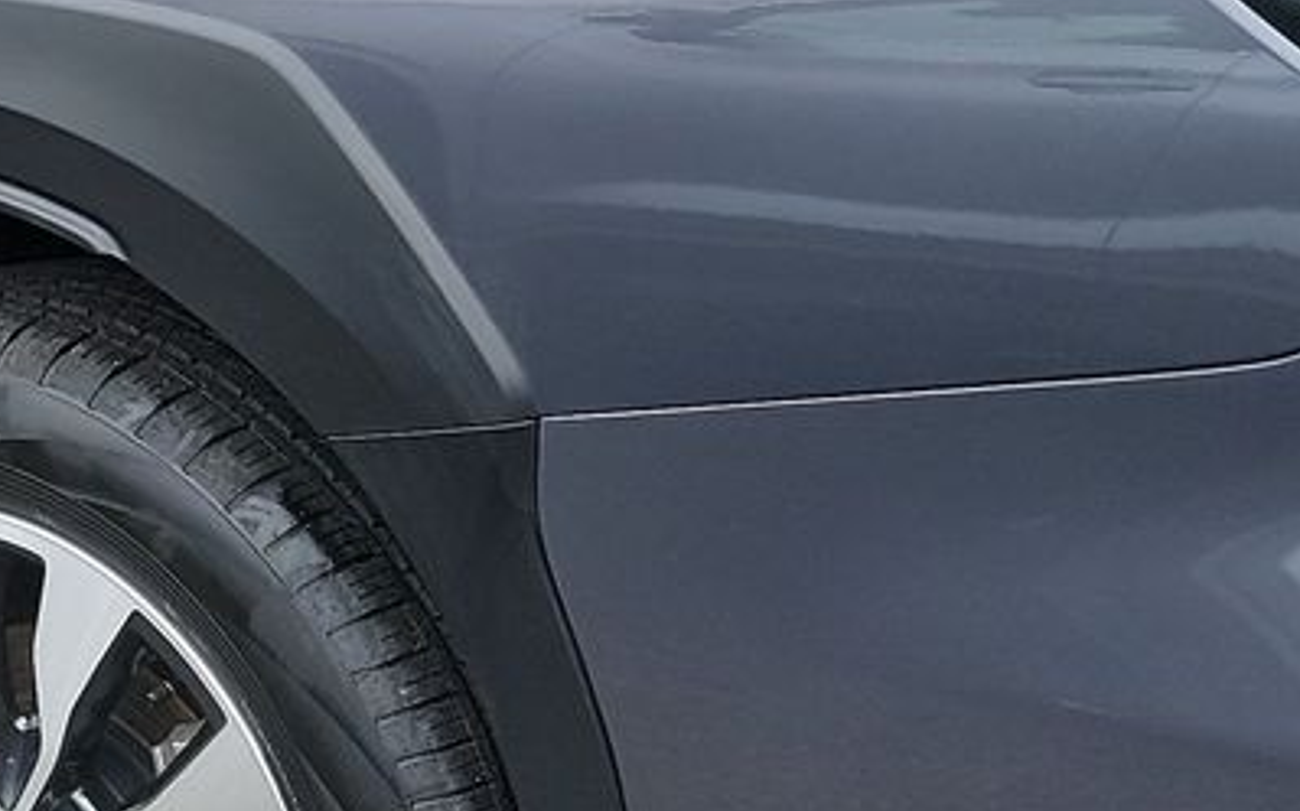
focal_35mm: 102
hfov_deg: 20.0
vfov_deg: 12.7
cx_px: 156
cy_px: 117
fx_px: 3612
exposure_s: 1/139
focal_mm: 6.7
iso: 50
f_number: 1.8
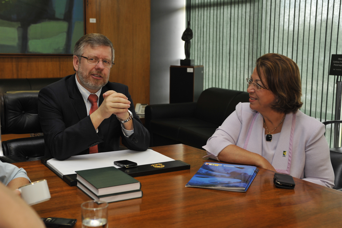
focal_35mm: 50
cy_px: 114
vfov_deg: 27.0
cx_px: 171
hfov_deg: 39.6
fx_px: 475
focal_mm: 50
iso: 1250
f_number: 5.6
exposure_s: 1/80
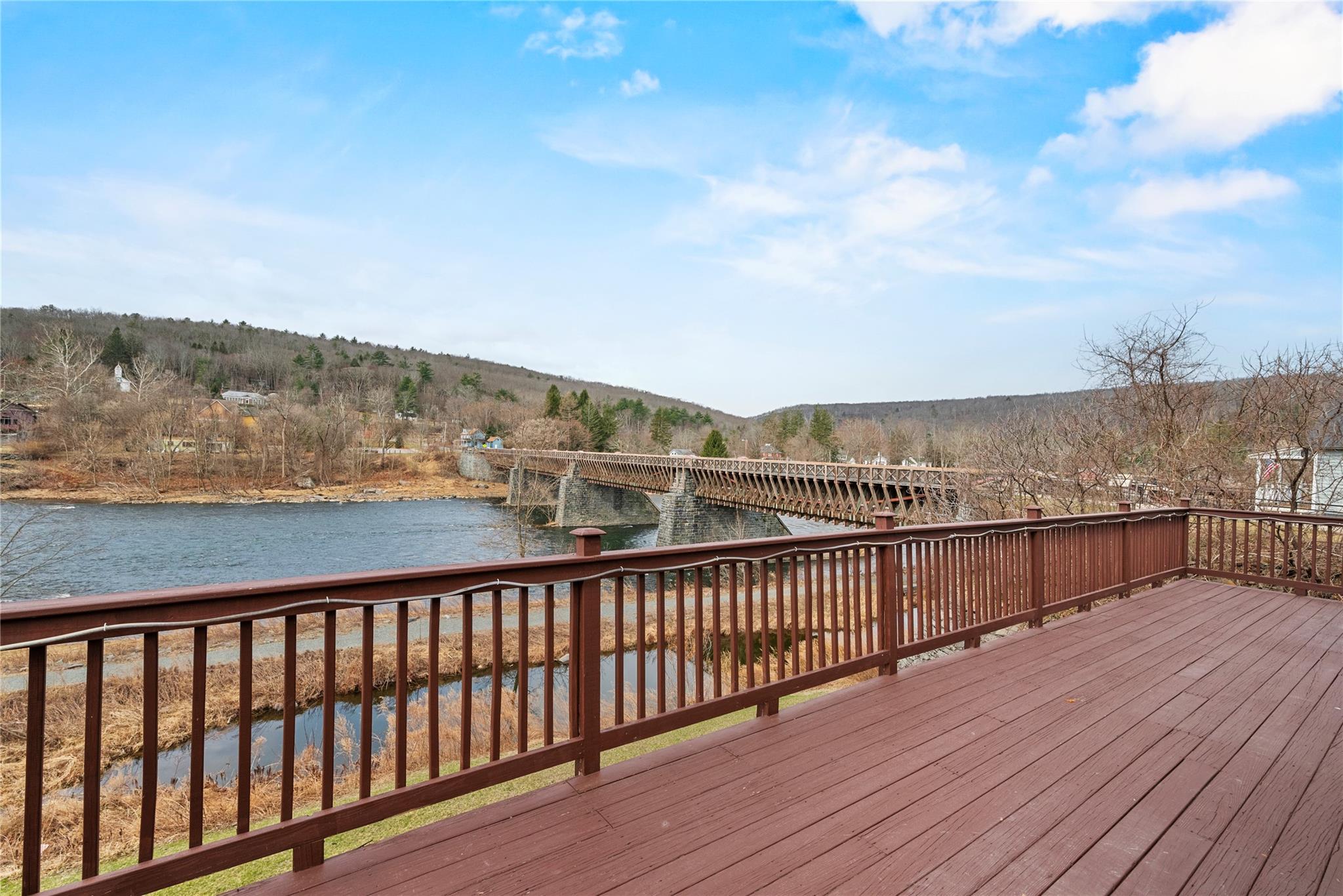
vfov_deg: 77.3
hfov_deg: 100.4
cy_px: 448
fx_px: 560
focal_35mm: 15
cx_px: 672
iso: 320
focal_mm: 15
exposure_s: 1/160
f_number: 8
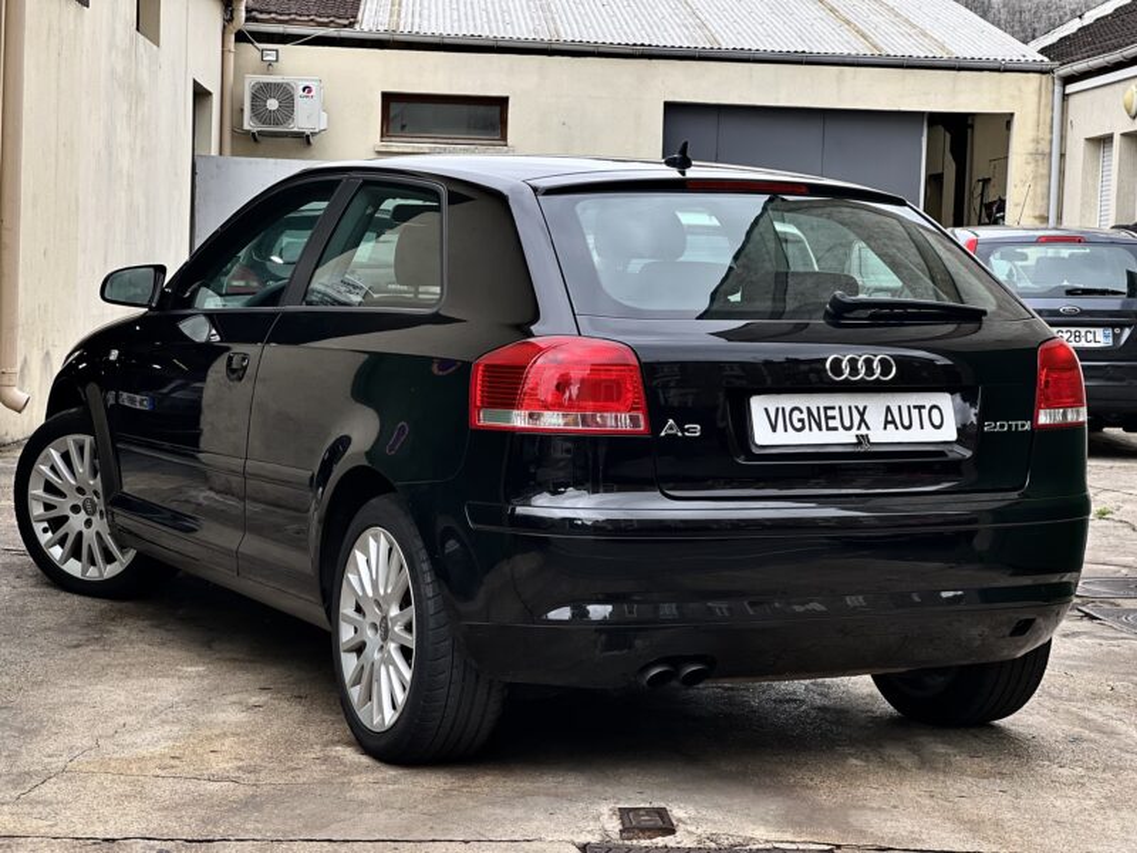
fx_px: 2529
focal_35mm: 77
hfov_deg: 25.3
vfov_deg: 19.1
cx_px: 568
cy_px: 426
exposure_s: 1/121
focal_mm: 9
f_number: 2.8
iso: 40
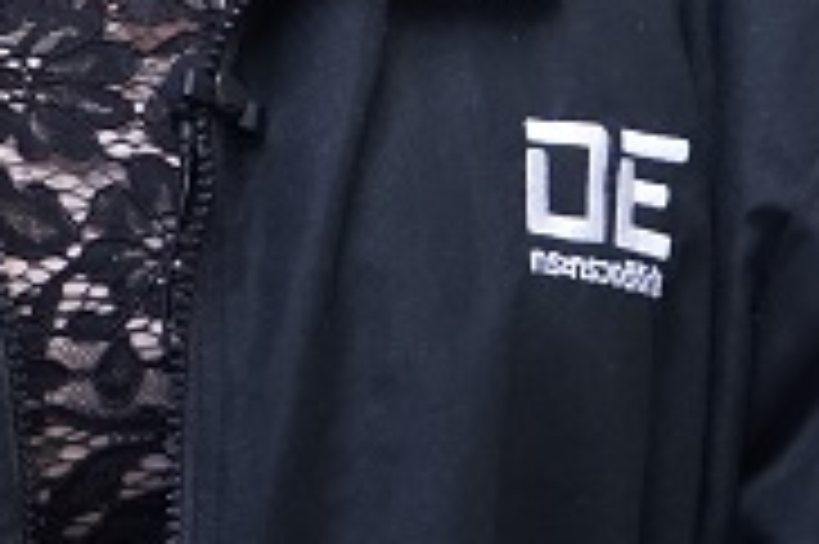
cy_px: -632
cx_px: 32
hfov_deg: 6.4
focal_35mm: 321
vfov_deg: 4.2
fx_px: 7296
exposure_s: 1/80
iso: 2500
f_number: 5.6
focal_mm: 73
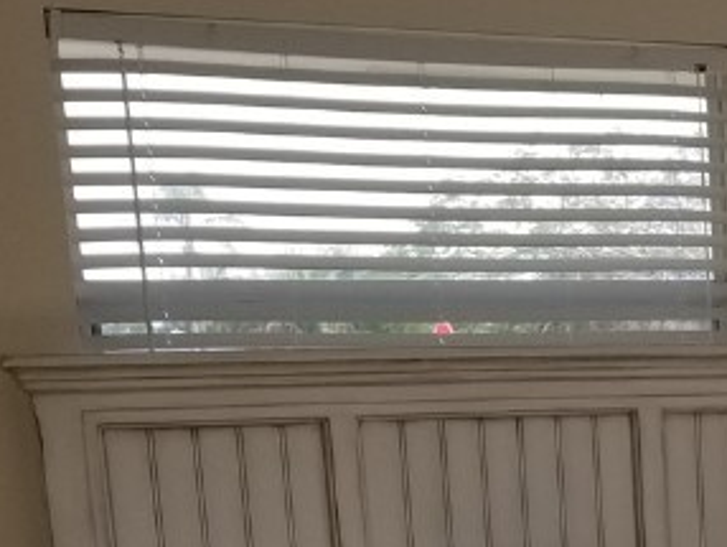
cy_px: 875
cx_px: 834
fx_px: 1955
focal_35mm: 93
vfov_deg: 14.6
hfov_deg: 20.0
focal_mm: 4.25
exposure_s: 1/412
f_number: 1.7
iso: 50
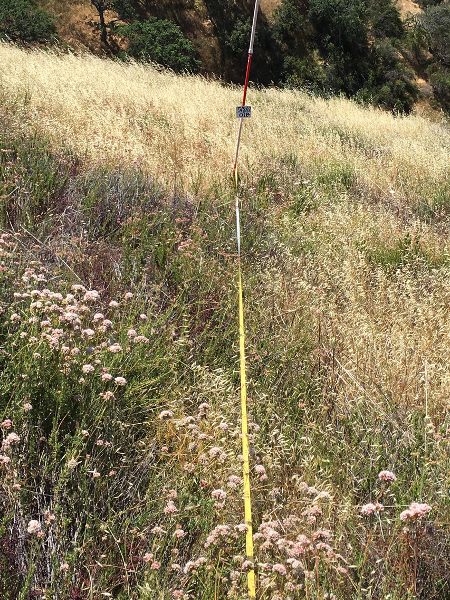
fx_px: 884
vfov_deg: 37.3
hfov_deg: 28.6
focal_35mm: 51
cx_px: 218
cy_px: 229
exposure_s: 1/1500
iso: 25
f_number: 2.2
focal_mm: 4.15
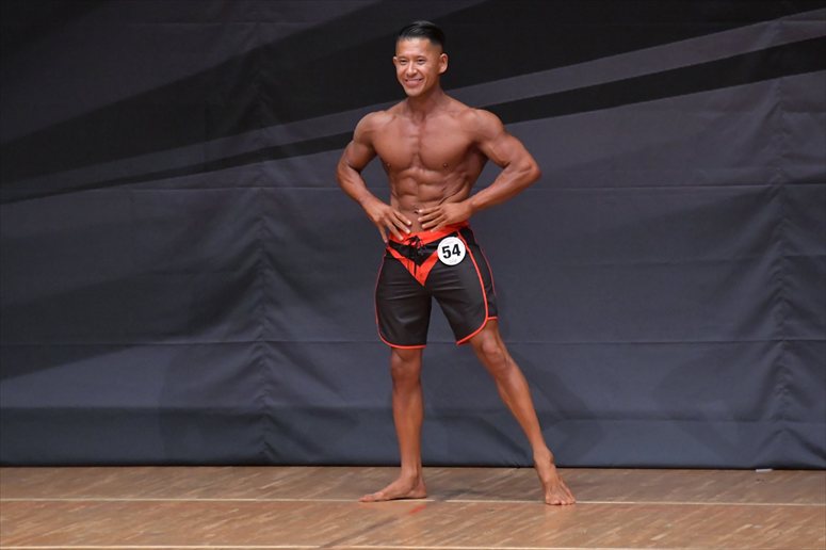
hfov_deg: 6.0
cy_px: 275
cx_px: 413
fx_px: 7912
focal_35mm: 345
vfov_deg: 4.0
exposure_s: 1/400
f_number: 5.6
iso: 6400
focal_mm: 230
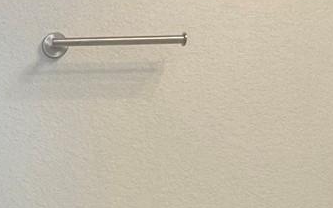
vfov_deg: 13.9
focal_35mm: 91
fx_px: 826
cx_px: -166
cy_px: 258
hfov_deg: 19.8
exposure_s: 1/120
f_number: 2.2
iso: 125
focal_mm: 2.22
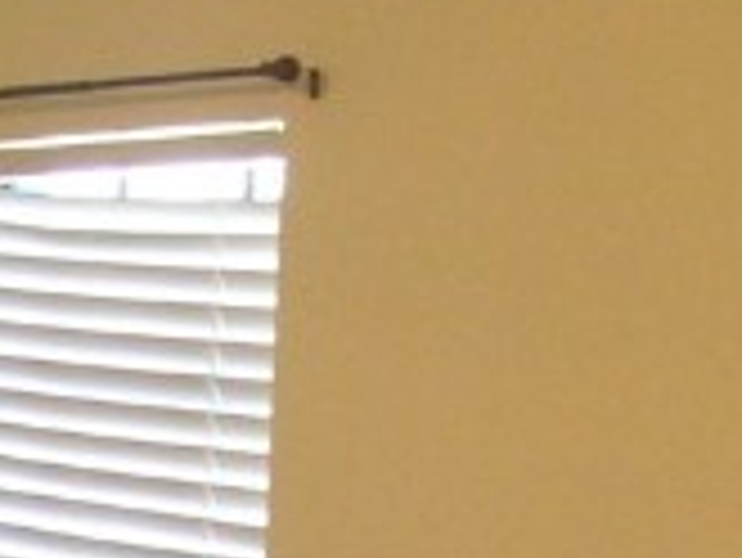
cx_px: -157
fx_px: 4655
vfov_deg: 6.5
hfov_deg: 9.0
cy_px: 1449
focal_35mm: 217
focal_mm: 7.8
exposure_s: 1/30
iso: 200
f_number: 2.8
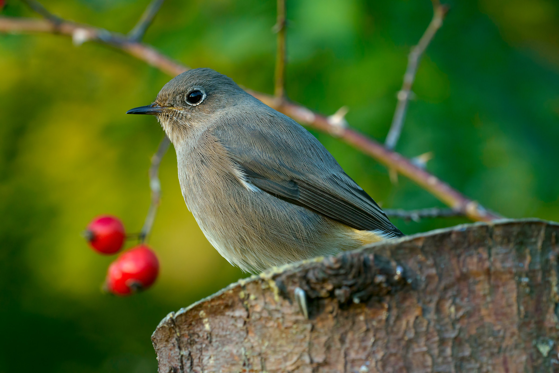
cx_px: 280
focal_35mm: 270
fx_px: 4192
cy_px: 186
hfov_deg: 7.6
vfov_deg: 5.1
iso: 1000
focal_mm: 180
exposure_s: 1/160
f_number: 8
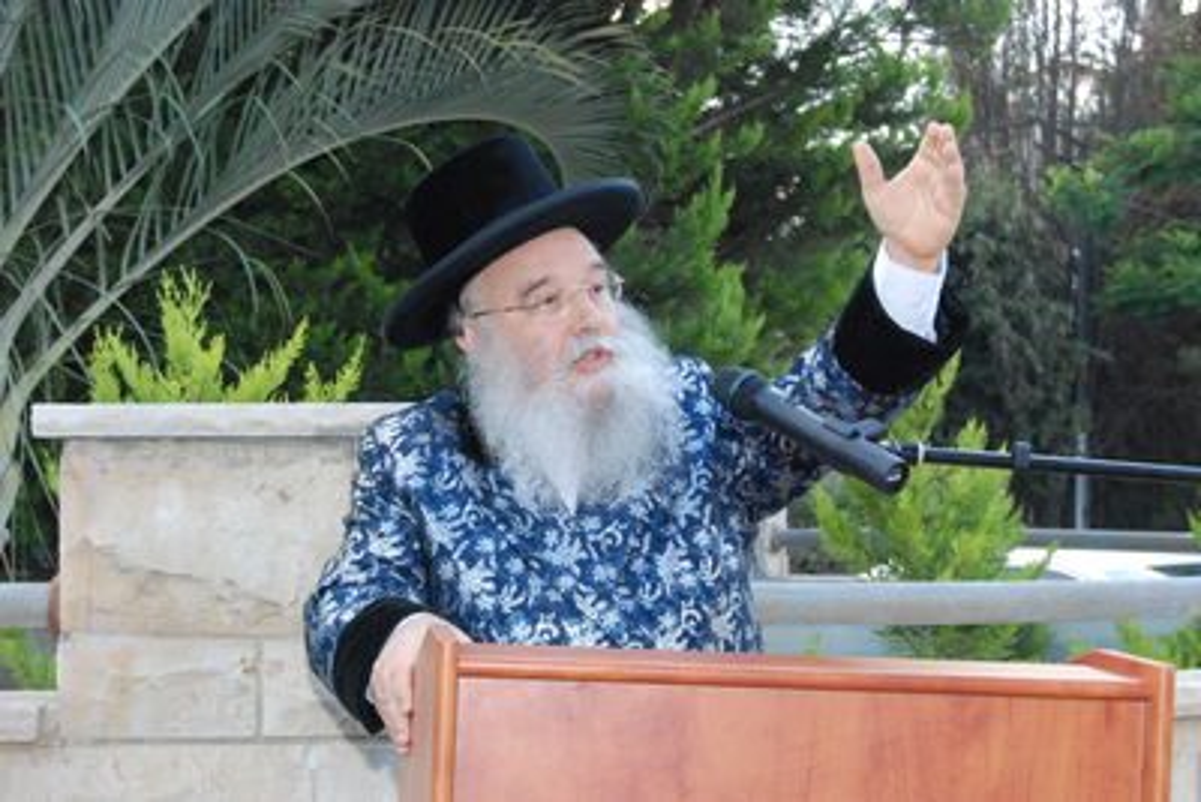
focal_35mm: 68
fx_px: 2253
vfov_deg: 20.2
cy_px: 401
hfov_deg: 29.9
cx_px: 600
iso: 1600
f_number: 10
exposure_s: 1/200
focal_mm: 45
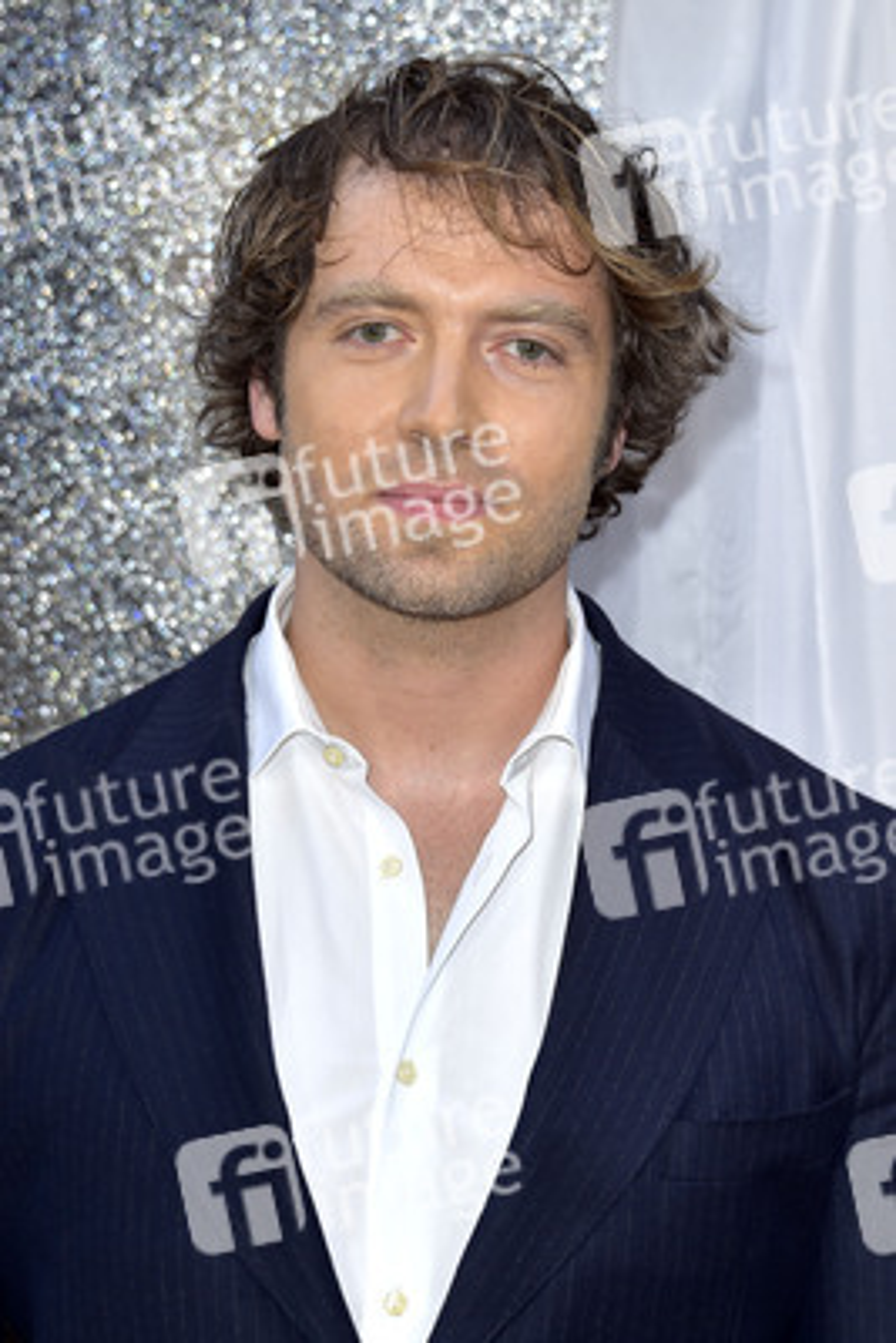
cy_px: 672
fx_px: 4177
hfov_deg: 12.2
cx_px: 448
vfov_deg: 18.3
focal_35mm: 112
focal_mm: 112
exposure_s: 1/250
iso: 400
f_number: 6.3
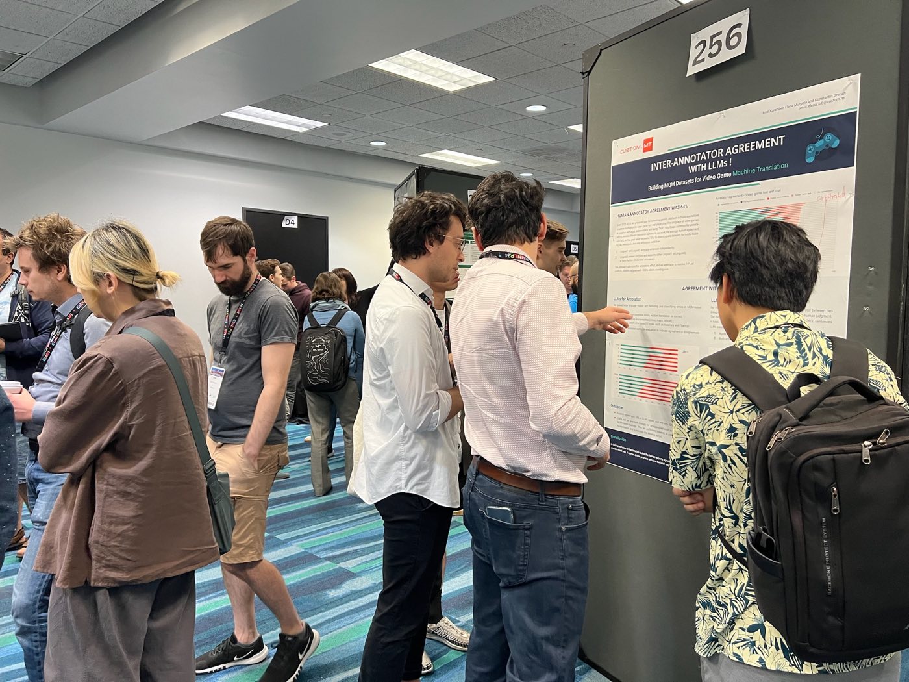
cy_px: 341
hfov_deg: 67.3
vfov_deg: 53.1
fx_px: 683
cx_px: 454
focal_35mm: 26
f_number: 1.5
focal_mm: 5.7
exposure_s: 1/60
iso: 160
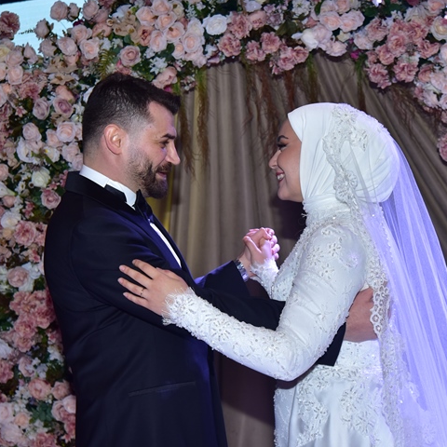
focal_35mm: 68
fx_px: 993
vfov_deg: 25.4
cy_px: 220
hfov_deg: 25.3
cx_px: 262
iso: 500
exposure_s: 1/160
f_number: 4.5
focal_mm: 48
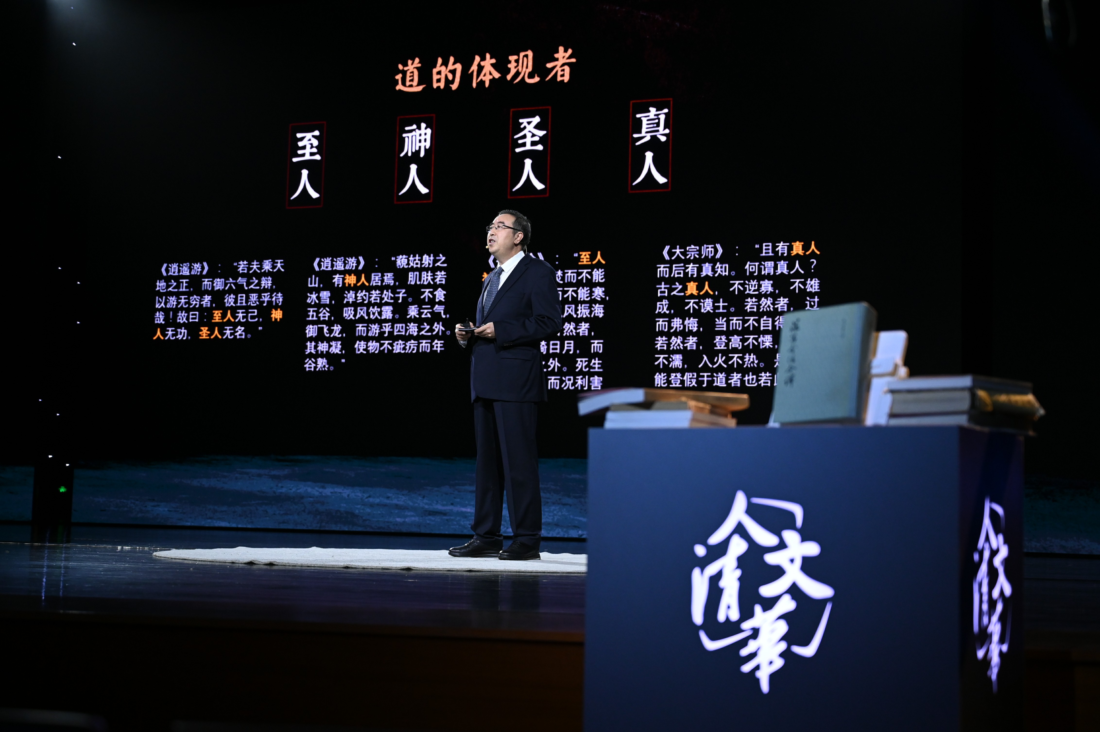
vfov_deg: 28.1
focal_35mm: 48
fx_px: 1466
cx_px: 550
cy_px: 366
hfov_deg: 41.1
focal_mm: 48
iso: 2500
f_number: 4
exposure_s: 1/200
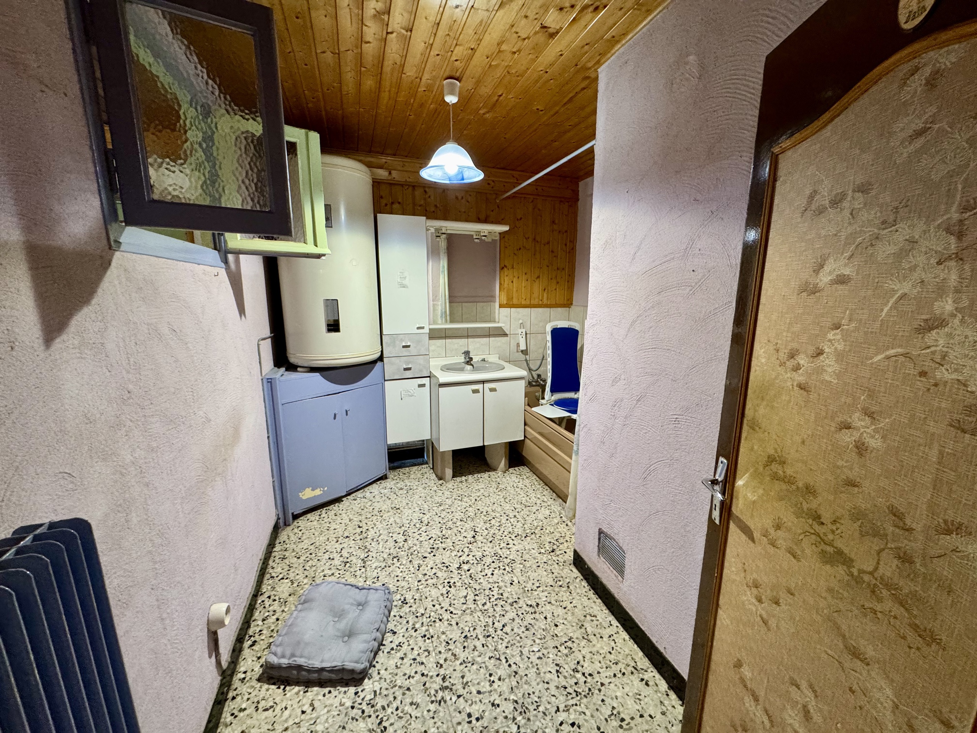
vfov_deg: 85.7
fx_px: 395
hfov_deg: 102.1
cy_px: 366
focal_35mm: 14
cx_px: 488
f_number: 2.2
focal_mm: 2.22
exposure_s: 1/50
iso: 500
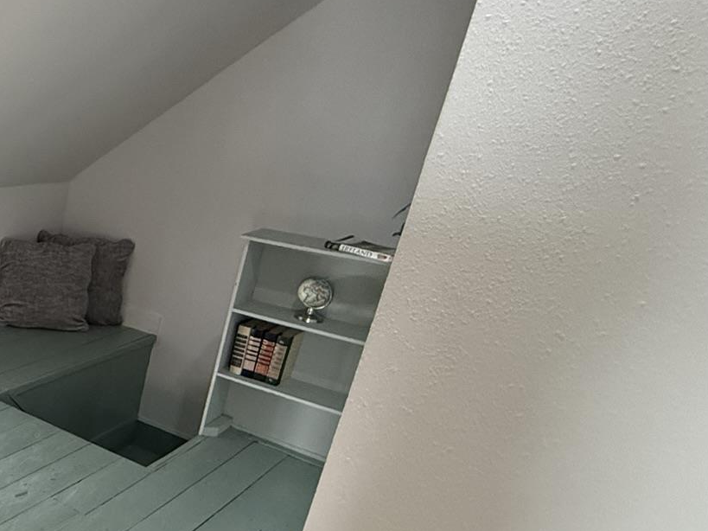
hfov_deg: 37.6
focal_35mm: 35
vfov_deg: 40.4
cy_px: 335
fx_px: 716
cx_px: -167
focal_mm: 2.22
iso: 640
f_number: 2.2
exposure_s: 1/120
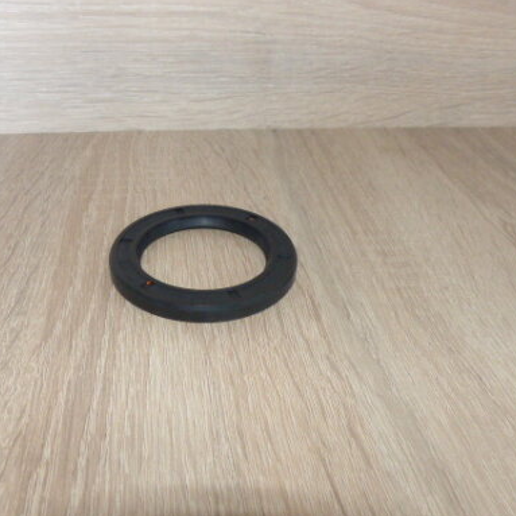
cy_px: 234
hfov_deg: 46.0
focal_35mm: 36
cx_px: 228
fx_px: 607
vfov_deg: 46.0
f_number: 2.8
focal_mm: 4.5
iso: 400
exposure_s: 1/60
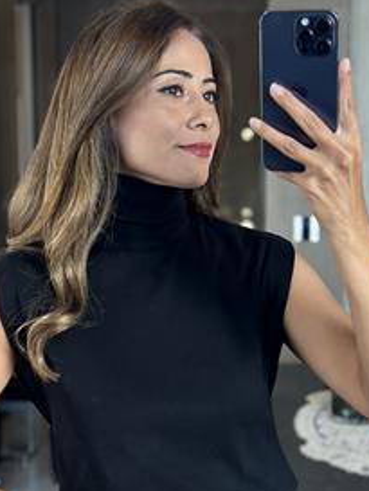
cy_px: 353
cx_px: 131
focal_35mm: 89
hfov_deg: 16.6
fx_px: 1264
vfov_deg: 21.9
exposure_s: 1/60
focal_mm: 6.86
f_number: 1.78
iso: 160
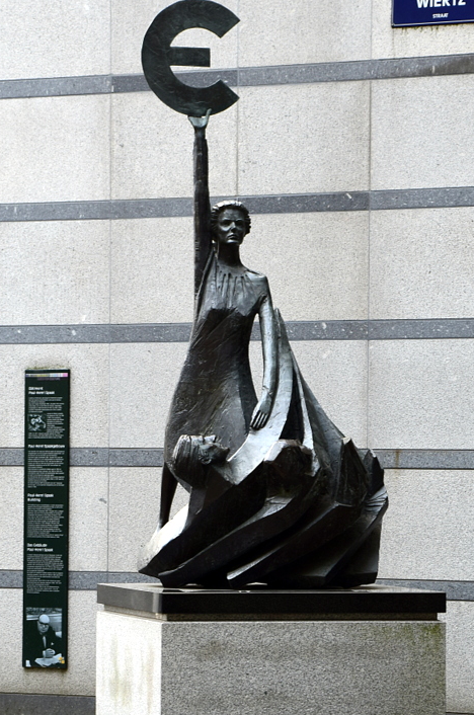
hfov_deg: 11.5
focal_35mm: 119
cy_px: 370
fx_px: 2359
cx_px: 257
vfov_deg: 17.2
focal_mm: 70
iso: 125
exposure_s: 1/30
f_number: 7.1
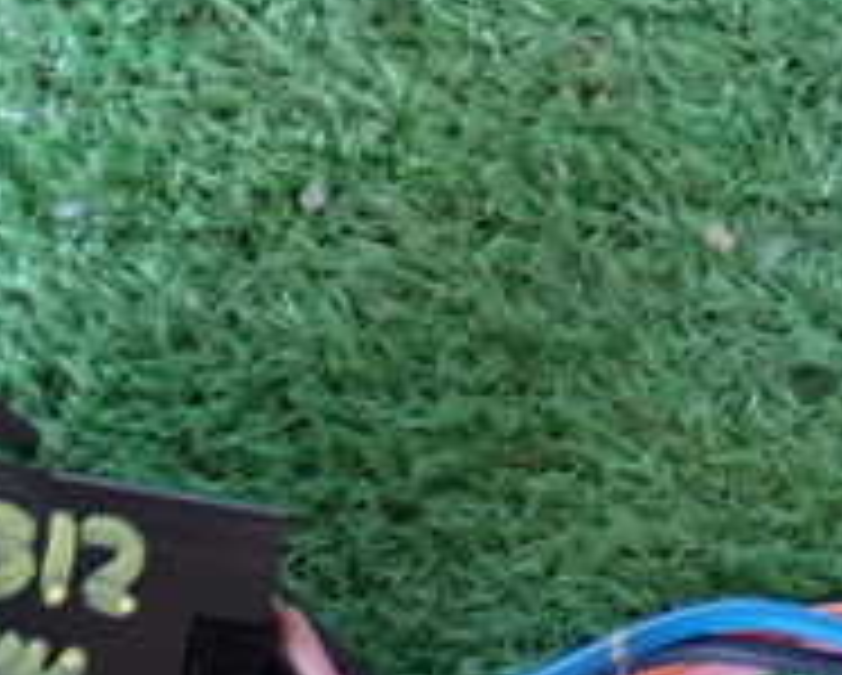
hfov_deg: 13.0
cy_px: 328
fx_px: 3667
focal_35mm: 147
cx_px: 810
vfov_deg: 10.5
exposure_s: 1/50
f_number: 3.1
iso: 640
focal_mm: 8.4
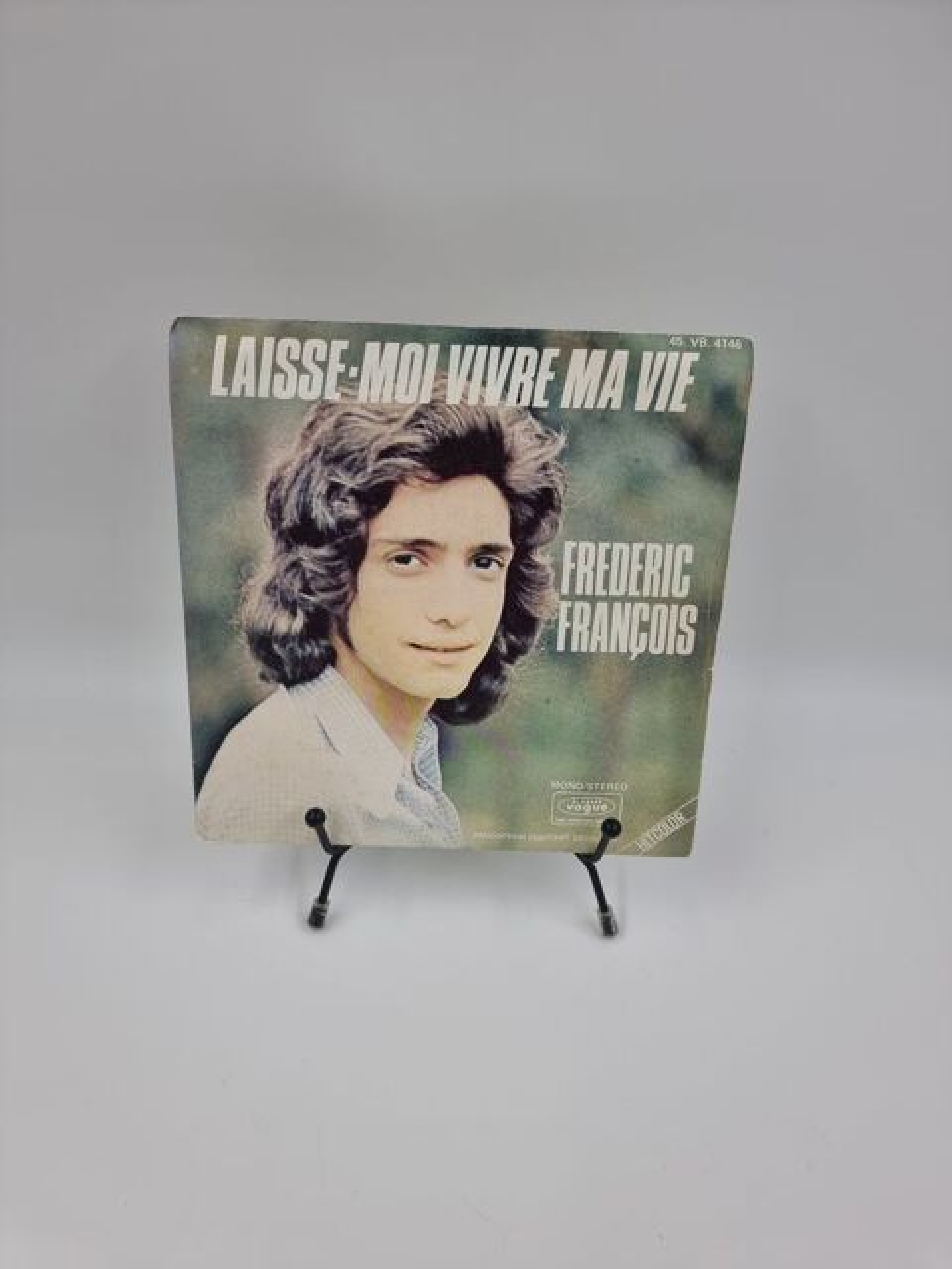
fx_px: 880
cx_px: 476
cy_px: 634
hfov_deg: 56.8
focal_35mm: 24
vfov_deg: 71.6
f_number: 1.8
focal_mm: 6.7
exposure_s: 1/171
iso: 50
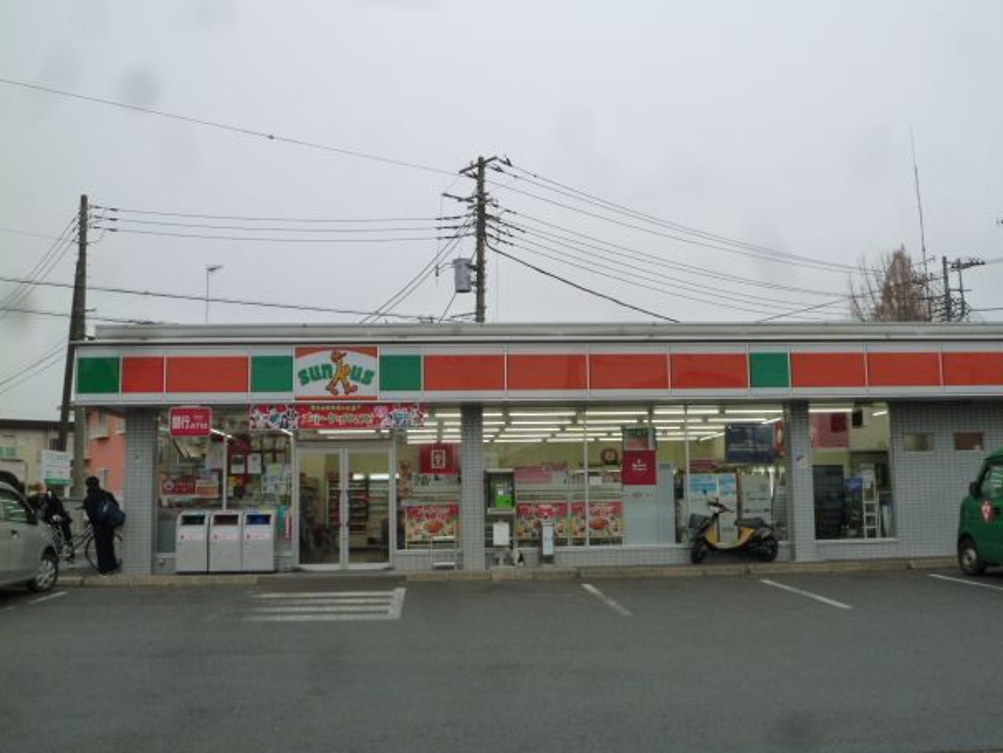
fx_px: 1101
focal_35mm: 38
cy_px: 369
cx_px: 523
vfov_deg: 37.7
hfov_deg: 48.9
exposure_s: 1/100
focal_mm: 6.3
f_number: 4
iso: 125
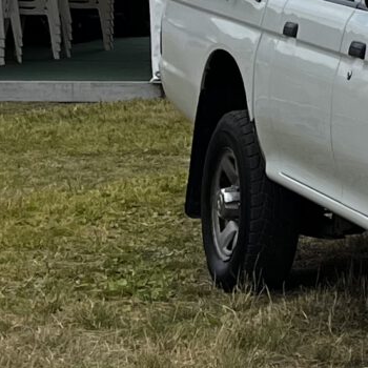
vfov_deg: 10.2
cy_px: -101
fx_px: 2021
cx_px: 1091
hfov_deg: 8.7
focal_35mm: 168
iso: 50
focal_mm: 5.1
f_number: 1.6
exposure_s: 1/4854
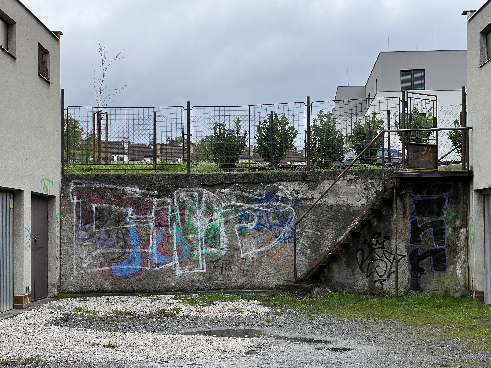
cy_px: 184
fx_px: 1092
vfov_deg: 19.1
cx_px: 246
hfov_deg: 25.3
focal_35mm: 77
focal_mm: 9
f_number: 2.8
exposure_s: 1/340
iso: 32
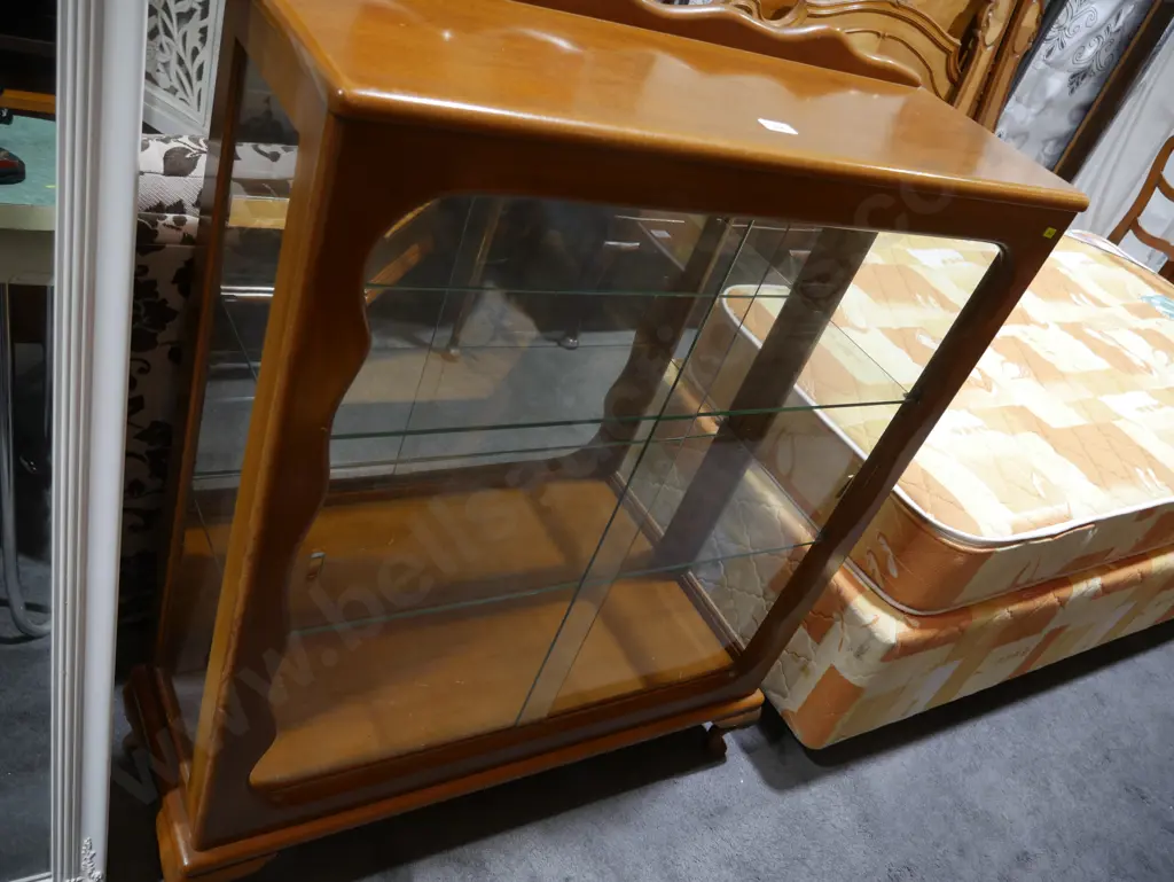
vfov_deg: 49.8
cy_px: 441
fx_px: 950
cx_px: 587
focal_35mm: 28
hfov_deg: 63.4
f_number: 3.5
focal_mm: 14
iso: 320
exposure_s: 1/60
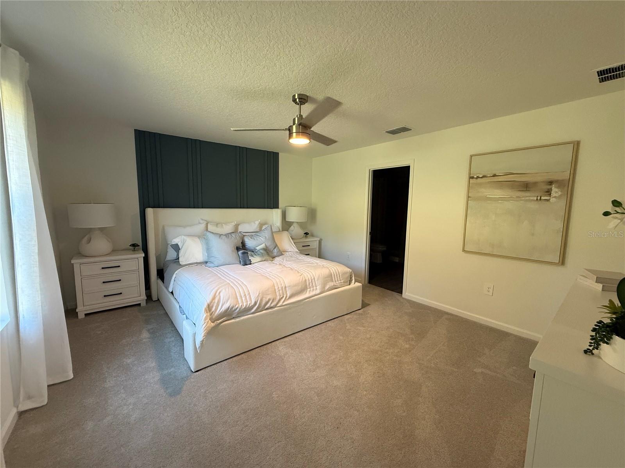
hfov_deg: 102.1
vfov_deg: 85.7
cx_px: 312
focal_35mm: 14
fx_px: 253
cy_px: 234
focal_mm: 2.22
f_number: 2.2
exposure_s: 1/120
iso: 320
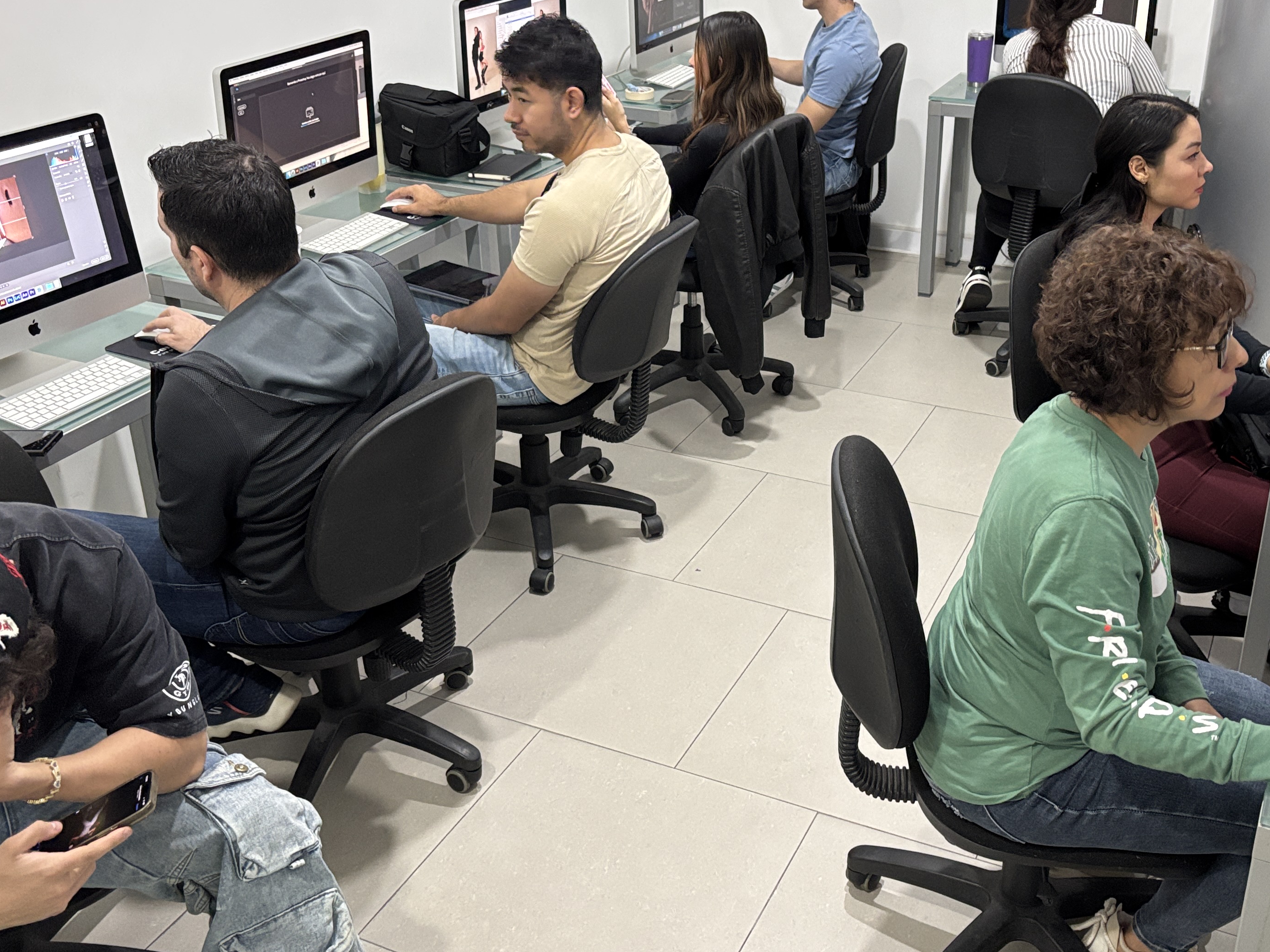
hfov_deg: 48.8
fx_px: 1394
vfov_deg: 37.6
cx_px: 719
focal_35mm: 38
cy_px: 404
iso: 500
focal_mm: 5.96
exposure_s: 1/60
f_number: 1.6
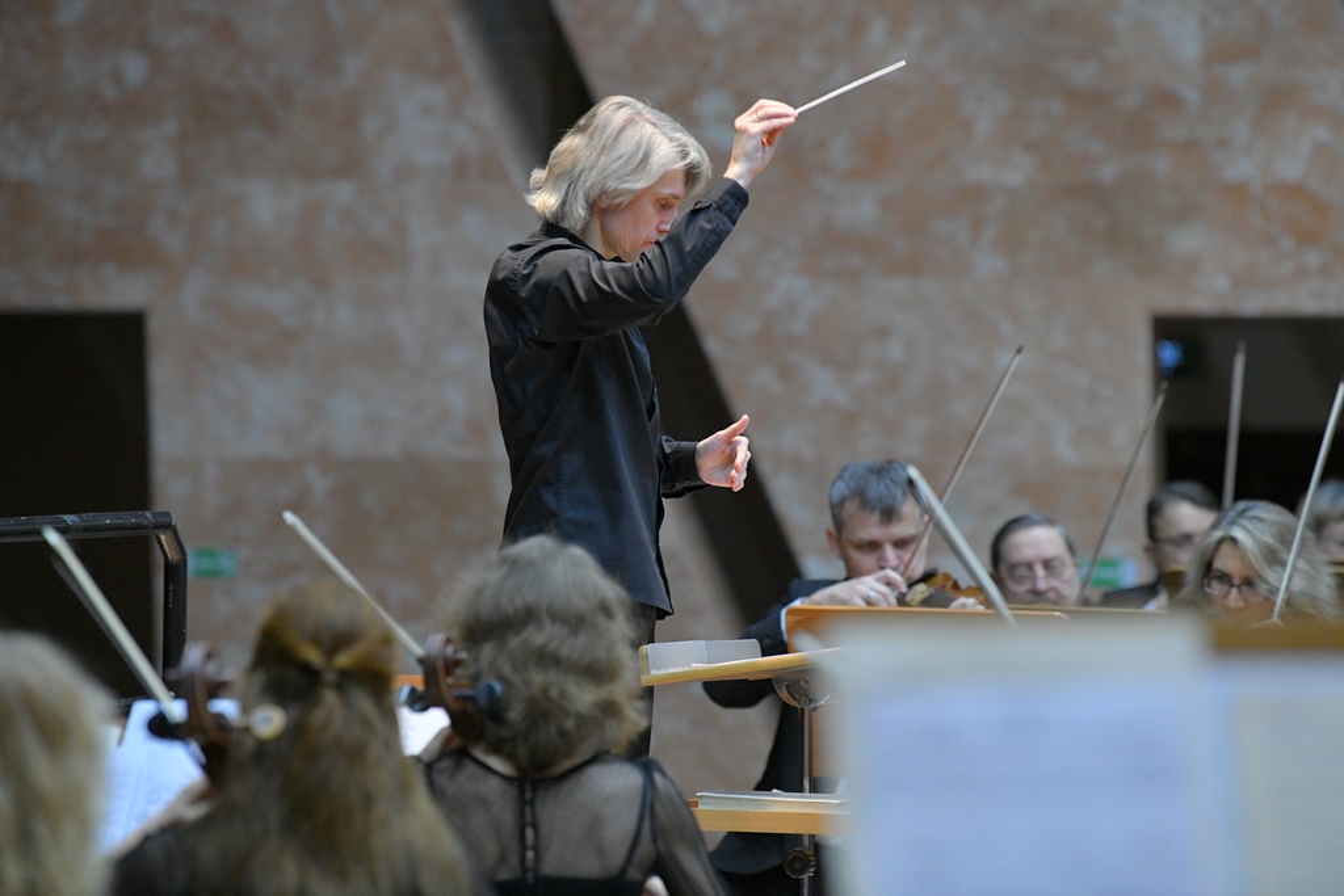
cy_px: 448
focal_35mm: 200
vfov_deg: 6.9
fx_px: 7467
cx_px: 672
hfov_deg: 10.3
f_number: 4
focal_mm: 200
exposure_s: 1/320
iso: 3200
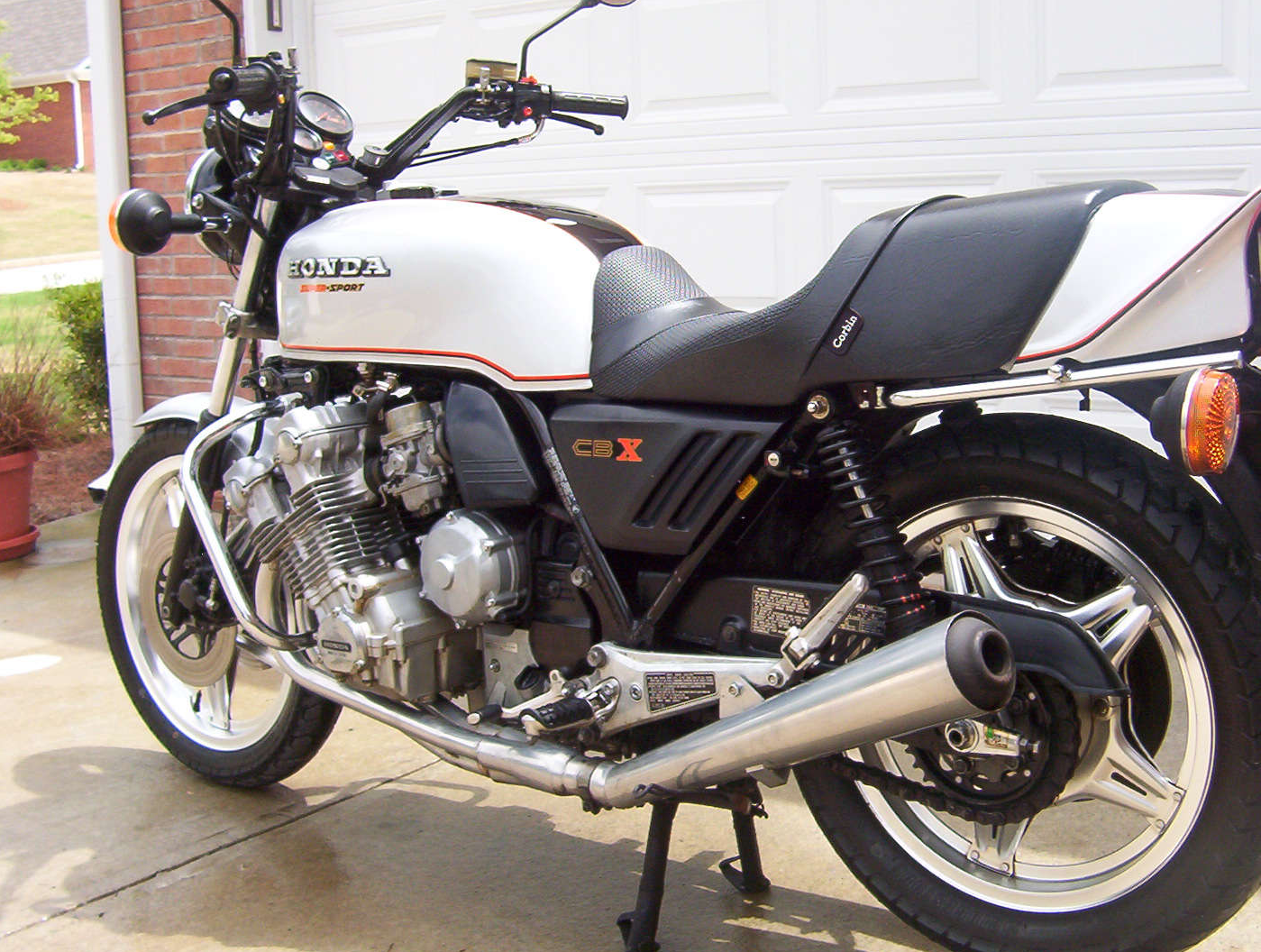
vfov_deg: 34.5
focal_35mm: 42
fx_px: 1534
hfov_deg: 44.6
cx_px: 720
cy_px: 460
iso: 100
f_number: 5.24
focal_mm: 5.54
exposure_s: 1/287
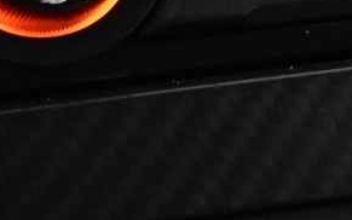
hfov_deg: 9.6
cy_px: -236
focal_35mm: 213
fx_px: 2042
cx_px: 507
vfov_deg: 6.0
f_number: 4.2
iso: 6400
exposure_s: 1/40
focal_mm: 25
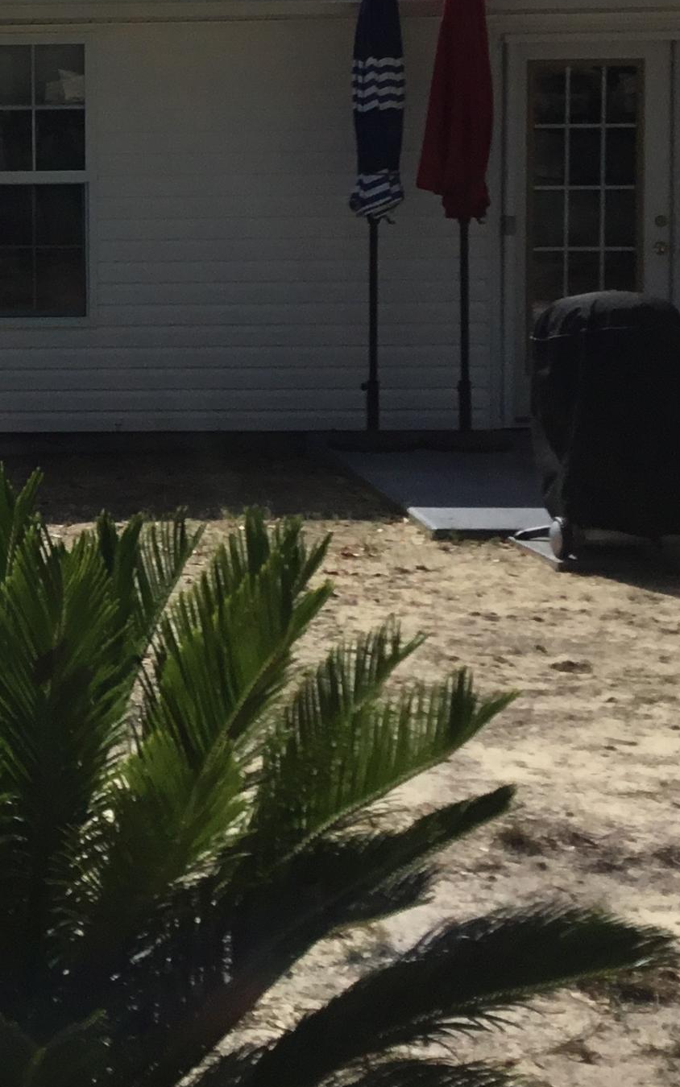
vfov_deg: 27.7
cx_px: -197
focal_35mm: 73
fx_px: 2164
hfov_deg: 16.9
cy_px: 225
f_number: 2.4
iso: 25
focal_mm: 3.3
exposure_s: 1/3135
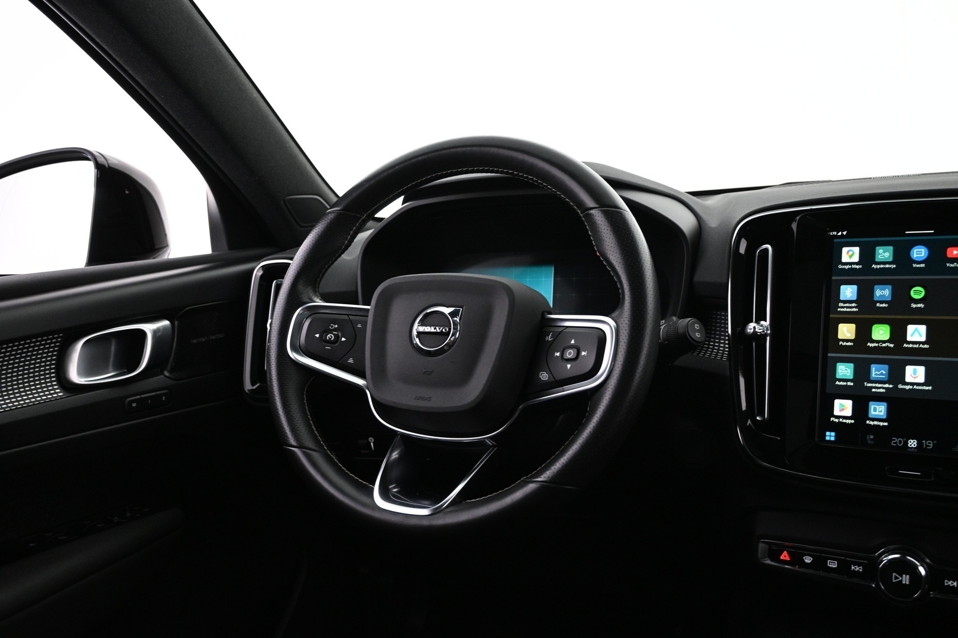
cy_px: 319
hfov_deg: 59.5
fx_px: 838
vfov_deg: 41.7
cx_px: 479
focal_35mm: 32
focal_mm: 21
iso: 1600
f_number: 4
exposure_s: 1/30
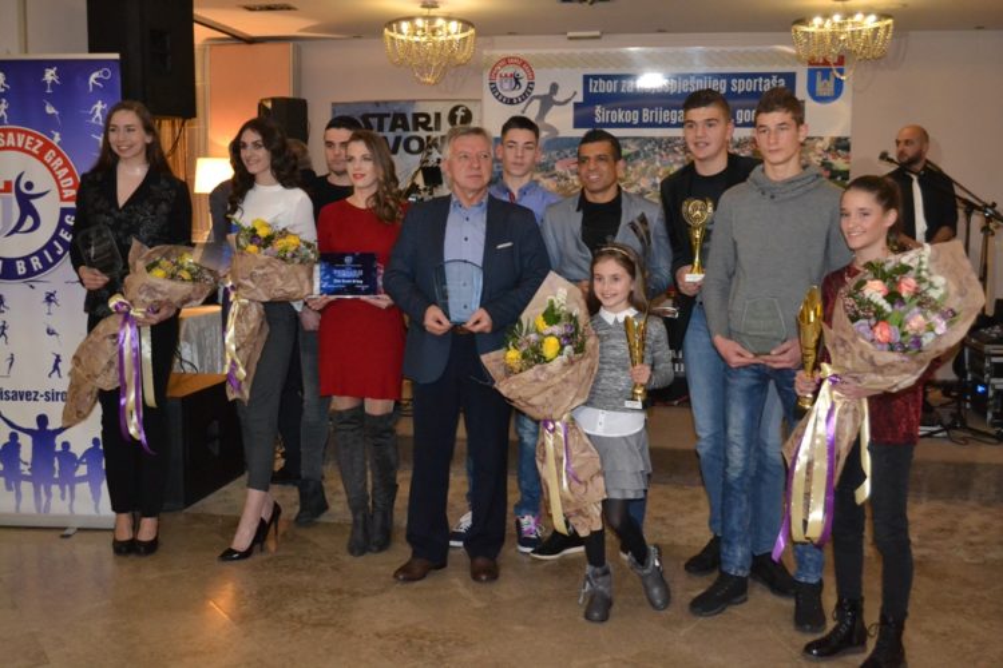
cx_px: 502
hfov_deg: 53.1
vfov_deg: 36.9
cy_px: 334
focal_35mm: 36
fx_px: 1003
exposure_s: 1/60
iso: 3200
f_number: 4
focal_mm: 24
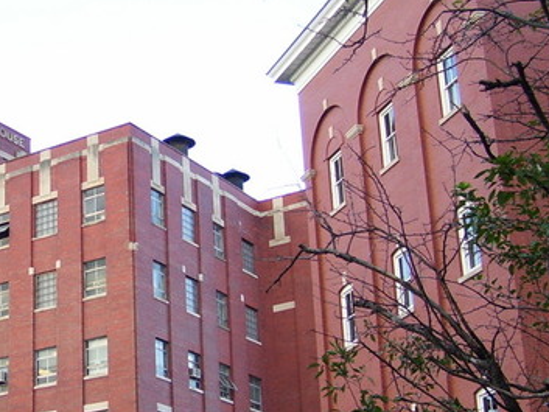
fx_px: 1285
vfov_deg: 18.2
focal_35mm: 81
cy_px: 257
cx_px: 23
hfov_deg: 23.3
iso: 80
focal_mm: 6
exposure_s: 1/125
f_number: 2.7
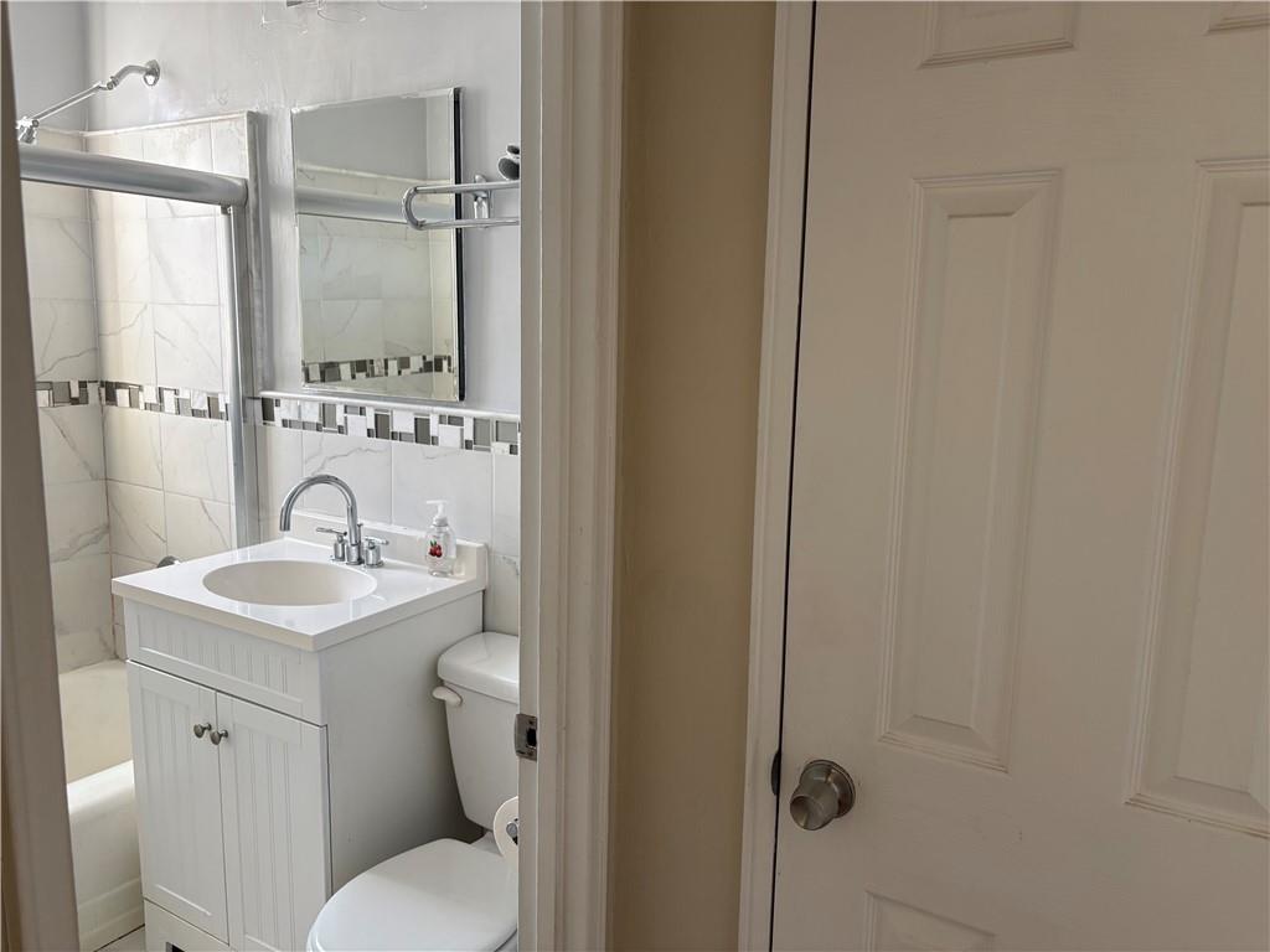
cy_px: 476
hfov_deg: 67.3
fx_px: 954
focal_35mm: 26
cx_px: 635
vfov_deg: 53.1
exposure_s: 1/122
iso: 100
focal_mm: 5.96
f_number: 1.6
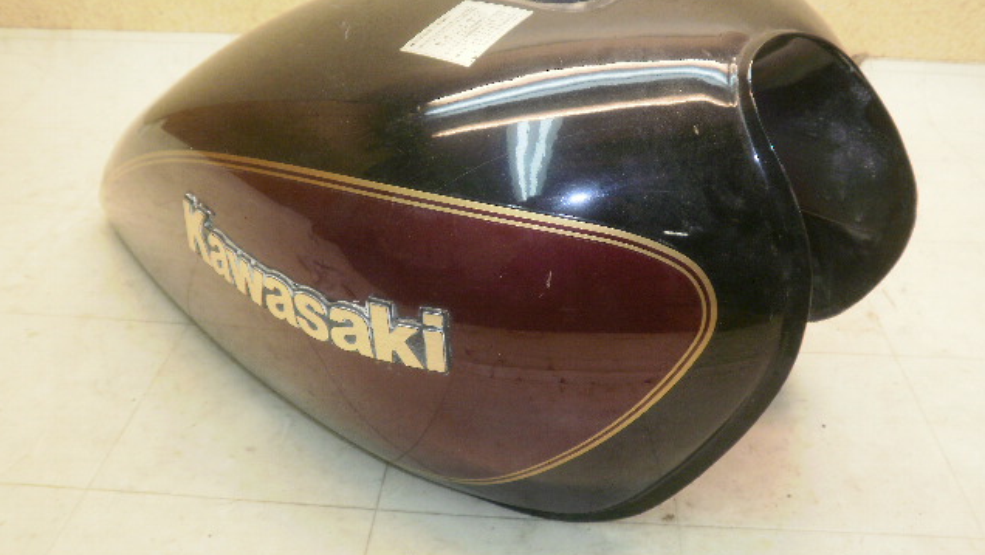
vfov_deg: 34.6
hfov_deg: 58.0
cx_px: 492
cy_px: 253
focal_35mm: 34
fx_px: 888
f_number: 2.9
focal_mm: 5.45
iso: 100
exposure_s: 1/30
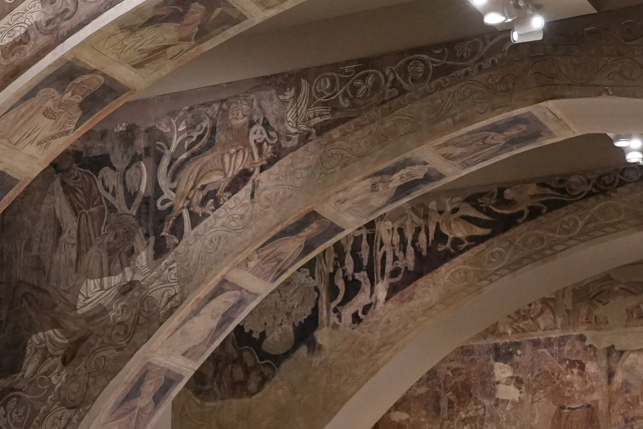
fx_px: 1768
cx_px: 68
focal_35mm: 99
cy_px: 387
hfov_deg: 20.2
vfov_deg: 13.7
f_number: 4
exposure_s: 1/100
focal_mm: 28
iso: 5000
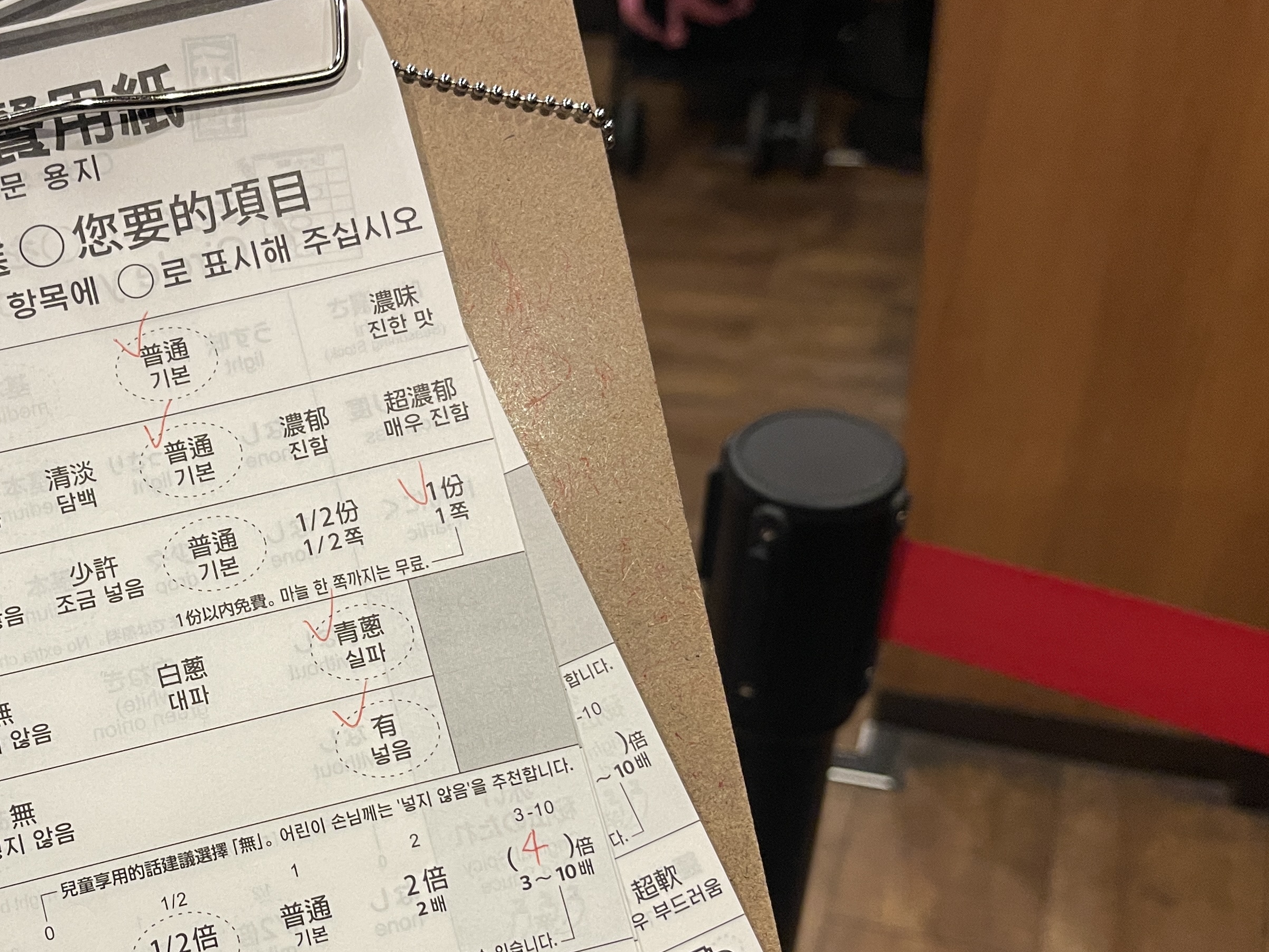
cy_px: 692
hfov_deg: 43.1
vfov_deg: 33.8
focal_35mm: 42
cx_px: 287
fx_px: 1540
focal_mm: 5.1
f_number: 1.6
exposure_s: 1/73
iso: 125
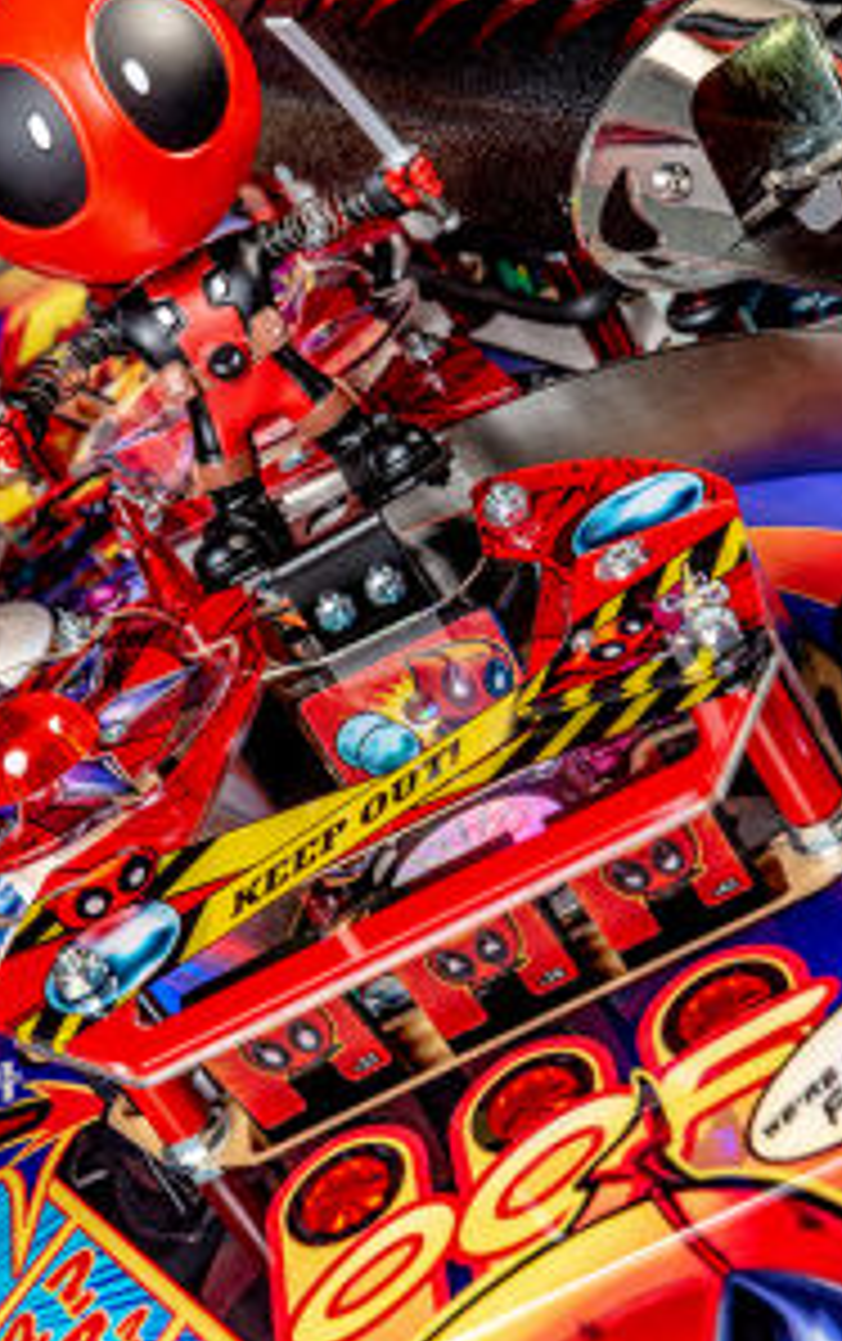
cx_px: 326
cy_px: 666
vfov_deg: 25.2
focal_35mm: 82
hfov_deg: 16.0
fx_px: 3002
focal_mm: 60
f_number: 11
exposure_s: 1/100
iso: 100
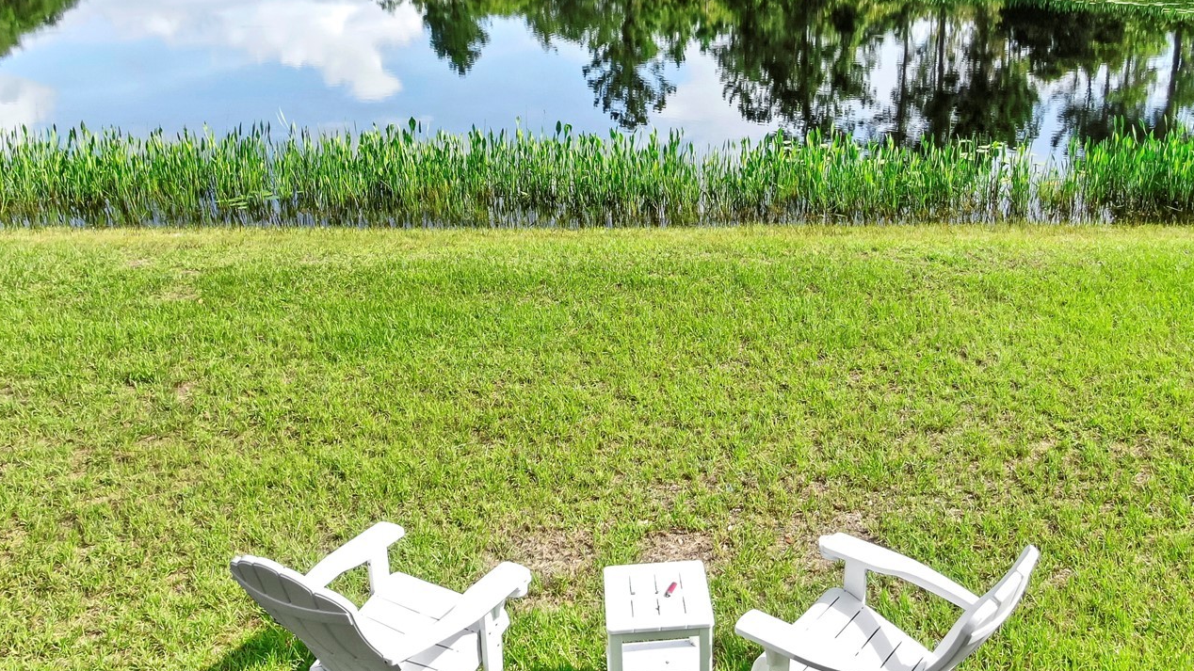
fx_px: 1045
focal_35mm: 33
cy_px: 239
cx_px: 684
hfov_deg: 59.2
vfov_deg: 35.4
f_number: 2.8
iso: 100
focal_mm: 4.39
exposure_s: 1/640
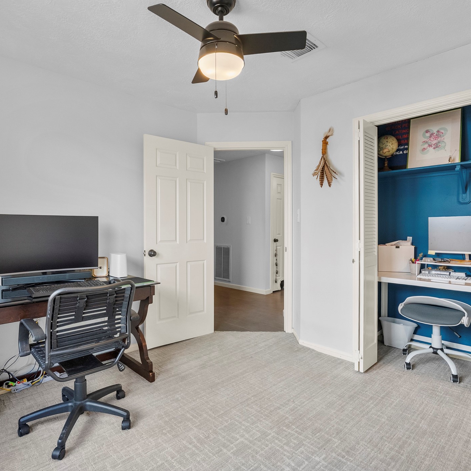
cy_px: 234
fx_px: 333
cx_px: 222
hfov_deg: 70.4
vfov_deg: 70.5
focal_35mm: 22
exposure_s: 1/20
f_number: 8
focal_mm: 16.5
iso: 1250
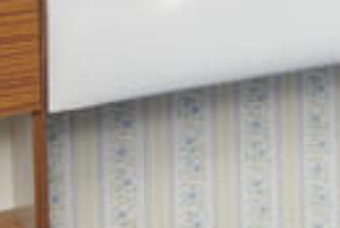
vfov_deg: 8.5
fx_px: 1418
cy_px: -284
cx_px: 1119
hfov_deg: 9.5
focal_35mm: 150
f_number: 8
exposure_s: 1/125
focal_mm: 19
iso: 500
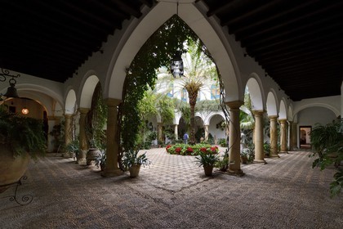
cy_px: 114
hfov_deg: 104.3
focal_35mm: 14
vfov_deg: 81.2
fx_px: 133
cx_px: 172
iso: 1600
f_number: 6.3
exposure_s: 1/60
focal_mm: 14
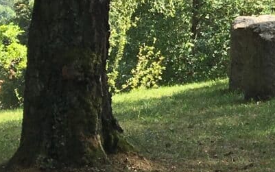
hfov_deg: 11.7
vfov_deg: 8.2
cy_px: -68
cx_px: 578
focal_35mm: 157
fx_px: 1177
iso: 25
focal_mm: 4.15
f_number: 2.2
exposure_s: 1/769
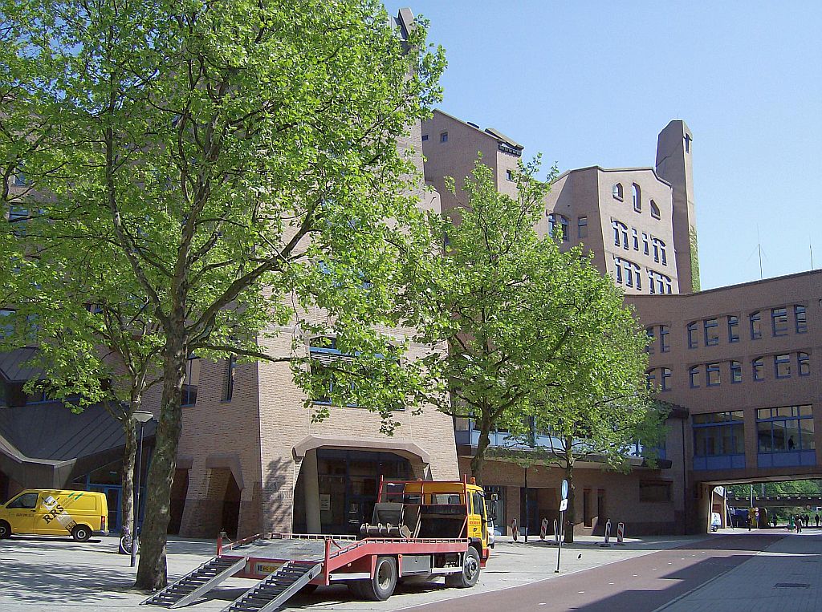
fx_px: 853
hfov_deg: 51.5
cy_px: 306
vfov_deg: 39.5
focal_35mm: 36
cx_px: 411
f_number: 4.7
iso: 100
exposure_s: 1/559
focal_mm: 6
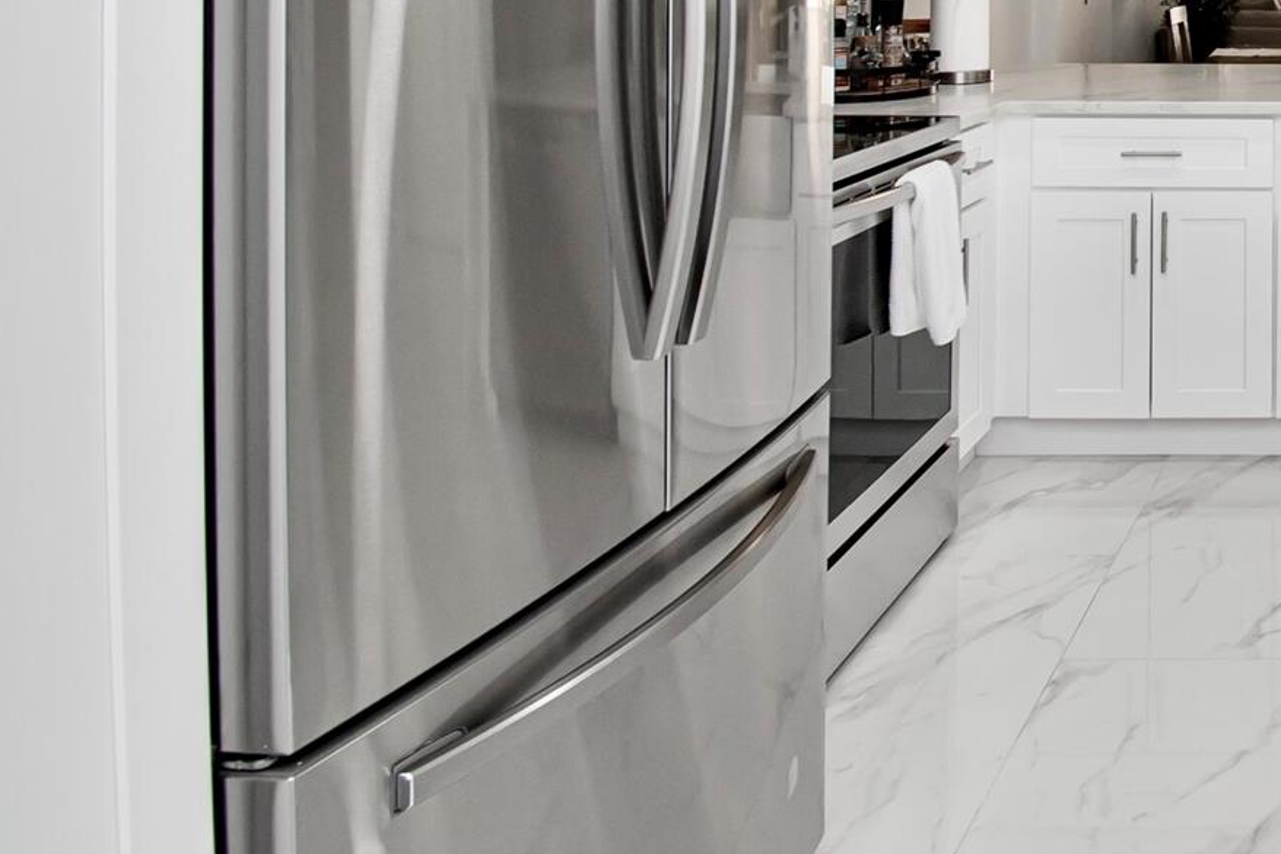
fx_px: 1245
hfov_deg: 42.2
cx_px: 1427
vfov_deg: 34.1
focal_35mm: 35
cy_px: -20
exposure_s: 1/125
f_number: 5.6
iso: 800
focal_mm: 10
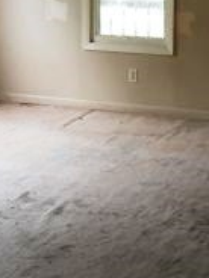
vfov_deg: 19.0
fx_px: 813
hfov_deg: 14.6
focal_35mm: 101
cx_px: 88
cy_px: 15
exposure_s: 1/30
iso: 50
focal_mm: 4.15
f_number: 2.2
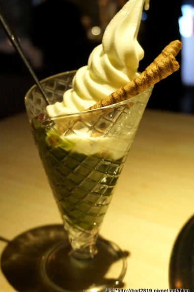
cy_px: 143
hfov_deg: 31.8
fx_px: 340
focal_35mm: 42
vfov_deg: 46.4
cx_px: 93
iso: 2000
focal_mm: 26
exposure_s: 1/60
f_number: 4.5
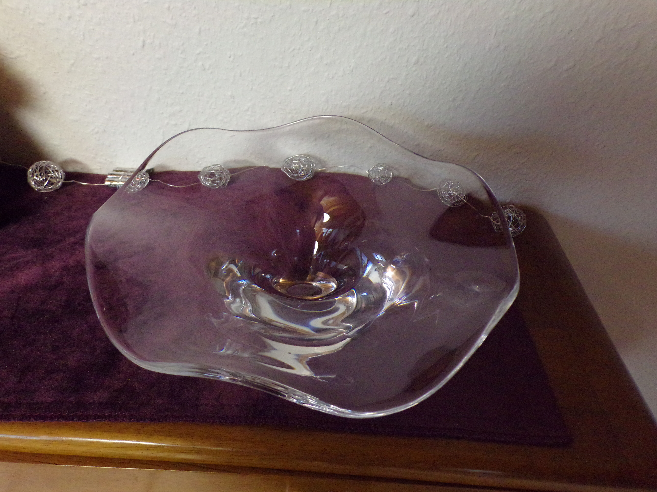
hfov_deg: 71.6
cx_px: 328
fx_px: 456
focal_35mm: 24
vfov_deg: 56.8
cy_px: 246
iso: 795
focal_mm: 4.3
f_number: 3
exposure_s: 1/60
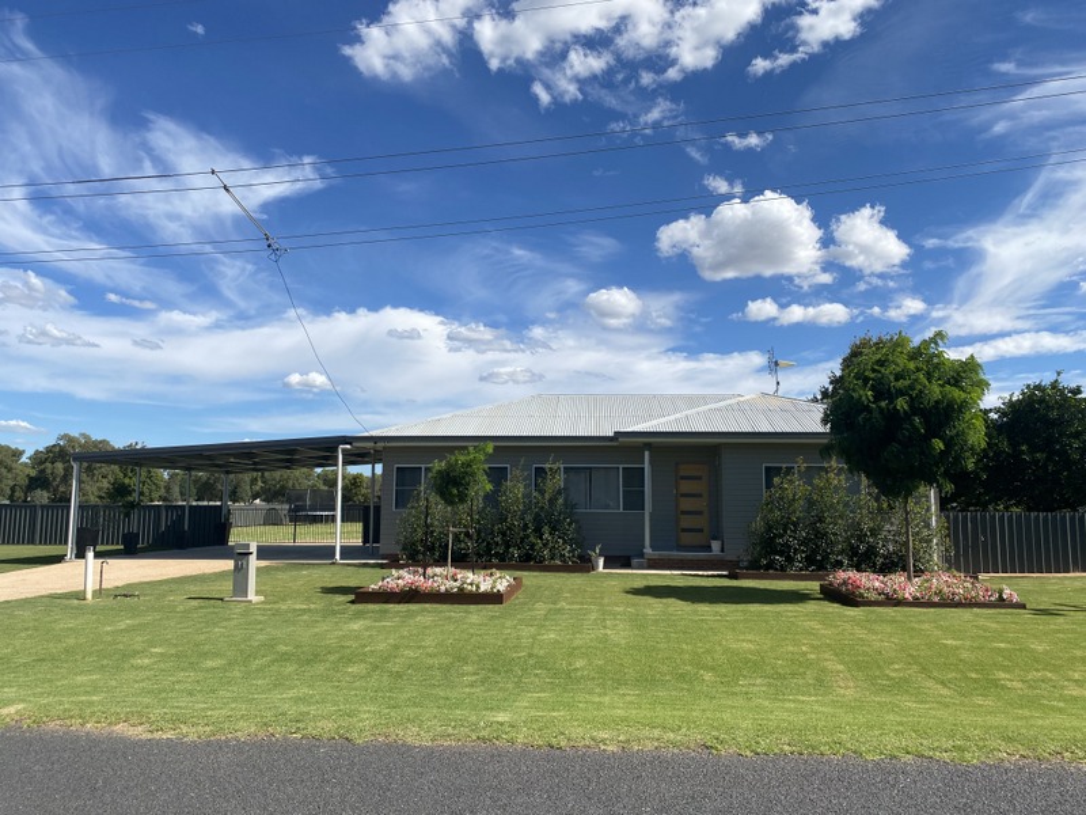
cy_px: 408
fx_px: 816
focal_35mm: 26
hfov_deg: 67.3
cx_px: 543
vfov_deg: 53.1
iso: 32
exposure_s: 1/3984
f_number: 1.8
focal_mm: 4.25
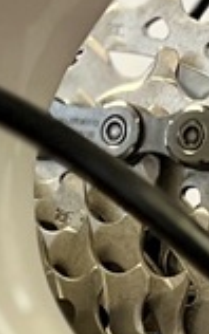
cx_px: 195
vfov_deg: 14.4
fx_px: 1274
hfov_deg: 9.3
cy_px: 419
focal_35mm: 140
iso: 125
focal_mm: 5.1
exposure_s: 1/100
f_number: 1.6
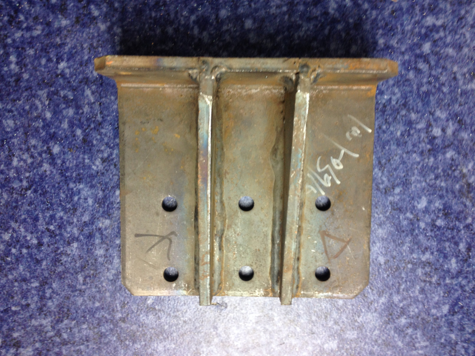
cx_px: 238
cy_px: 178
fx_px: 480
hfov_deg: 52.6
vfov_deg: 40.7
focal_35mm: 35
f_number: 2.4
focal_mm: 4.28
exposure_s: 1/20
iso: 80
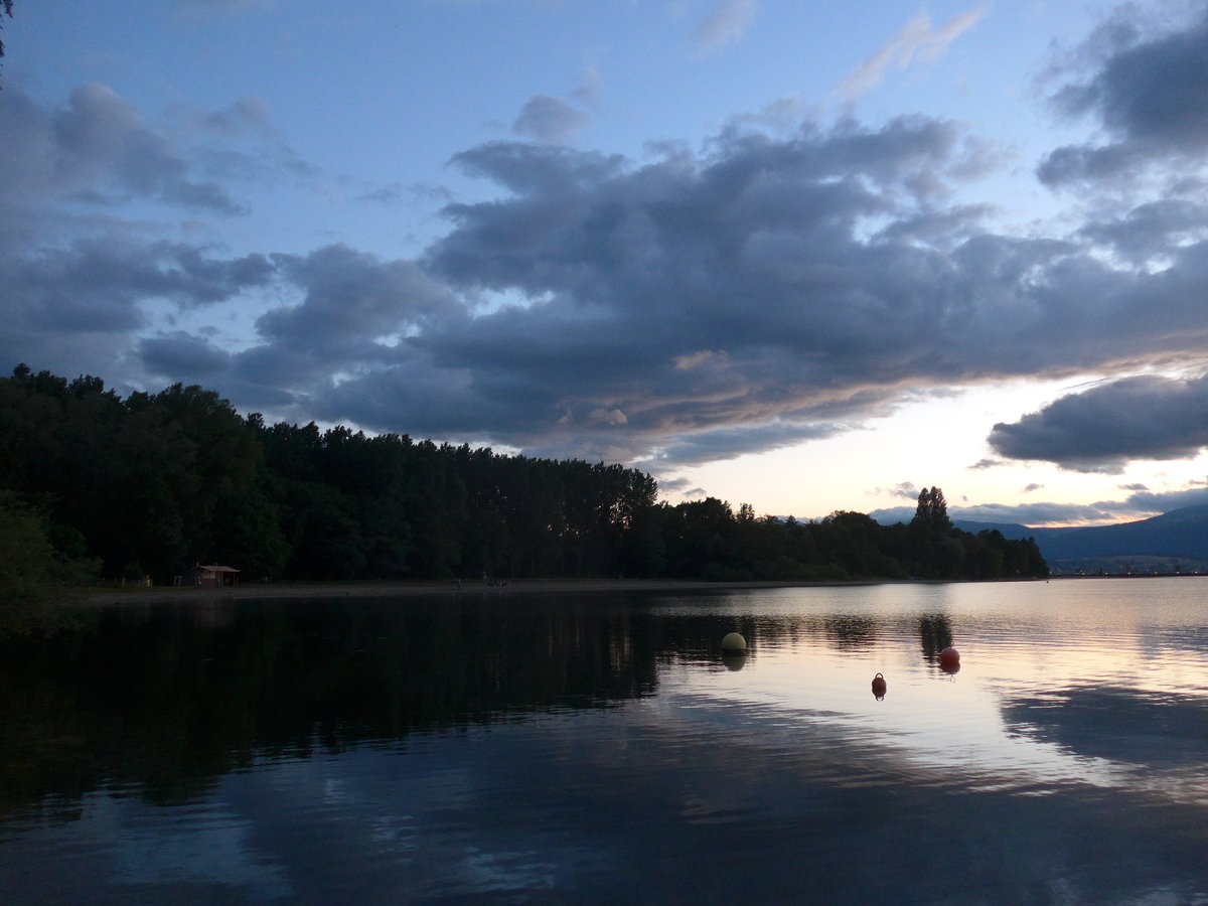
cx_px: 604
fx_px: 1012
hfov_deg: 61.7
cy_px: 453
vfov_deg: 48.2
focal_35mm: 29
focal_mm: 6
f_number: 2
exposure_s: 1/30
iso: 400
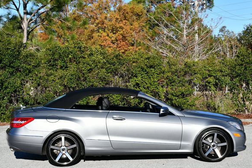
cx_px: 126
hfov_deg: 24.4
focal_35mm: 83
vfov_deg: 16.5
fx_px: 582
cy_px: 87
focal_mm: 38
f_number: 9
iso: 100
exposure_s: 1/320
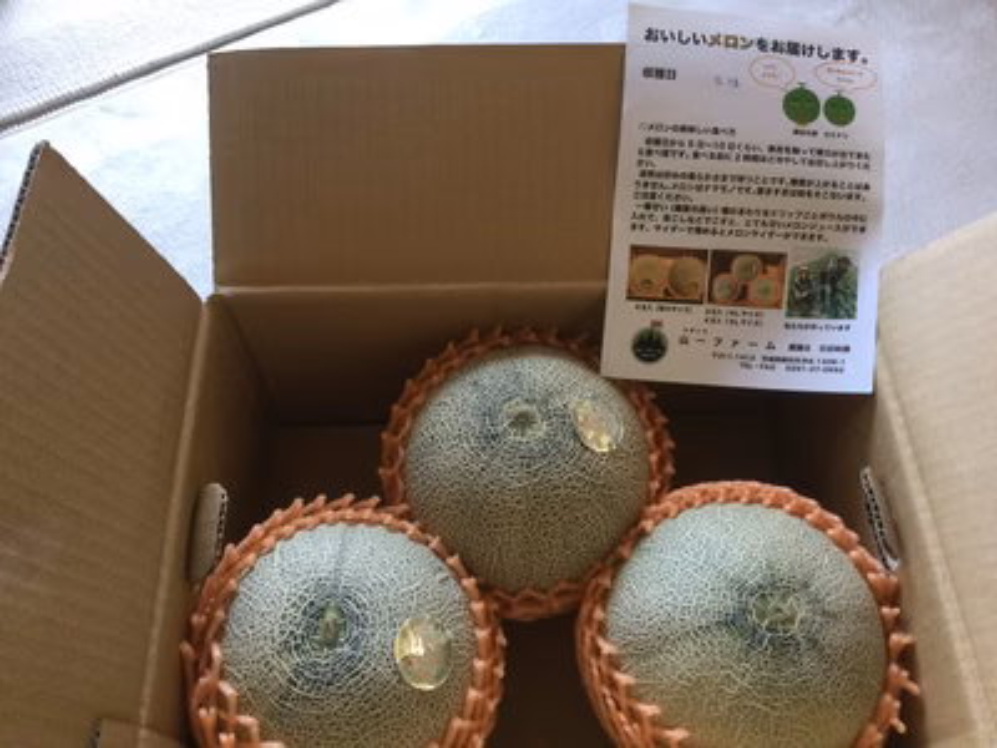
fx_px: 893
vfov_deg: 45.4
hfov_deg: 58.4
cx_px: 498
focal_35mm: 31
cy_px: 374
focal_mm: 3.3
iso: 100
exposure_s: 1/30
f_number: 2.4
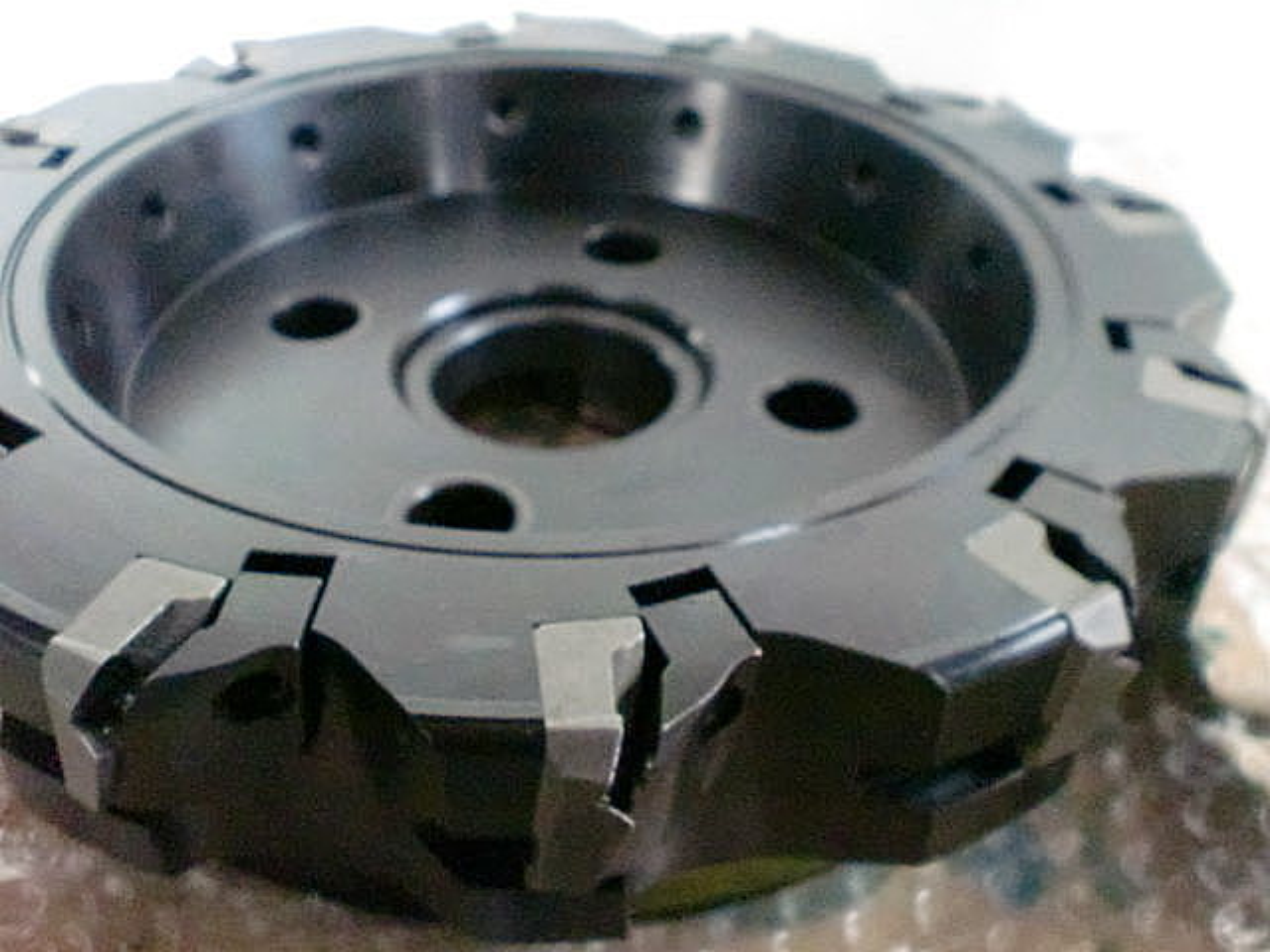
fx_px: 1284
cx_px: 635
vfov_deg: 40.7
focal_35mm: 35
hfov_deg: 52.6
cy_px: 476
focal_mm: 6.3
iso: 1600
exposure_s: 1/40
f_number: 3.1
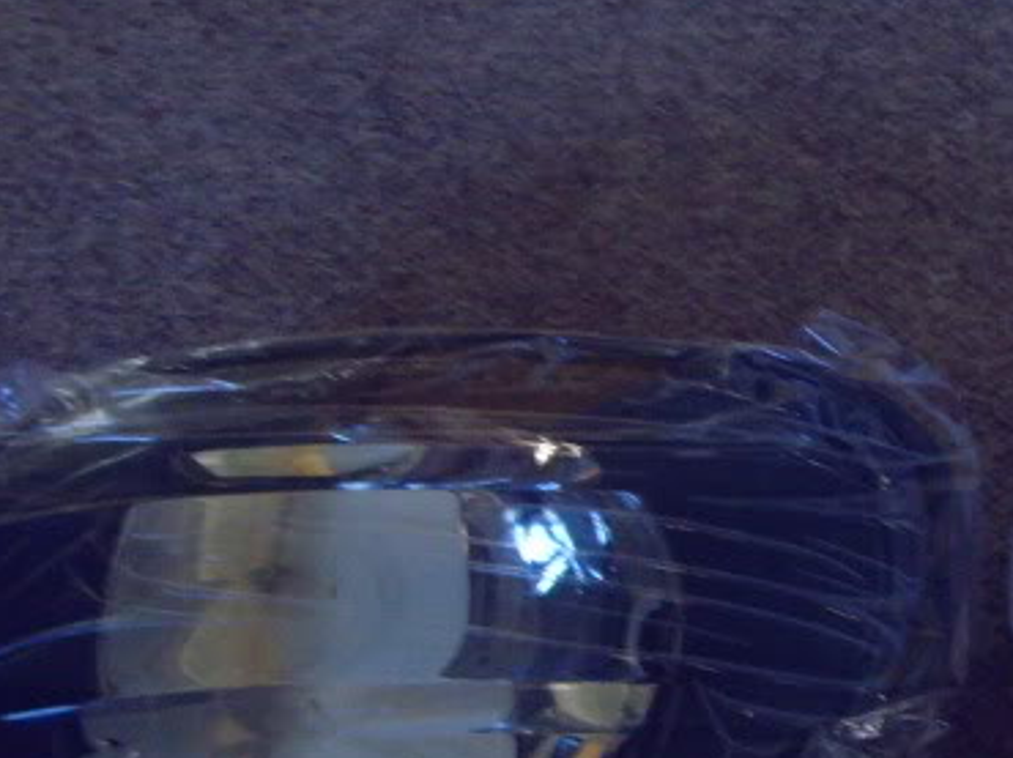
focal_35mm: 108
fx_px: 3158
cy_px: 512
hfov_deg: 17.8
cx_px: 994
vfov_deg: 13.7
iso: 200
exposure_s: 1/20
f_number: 3.5
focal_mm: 6.6
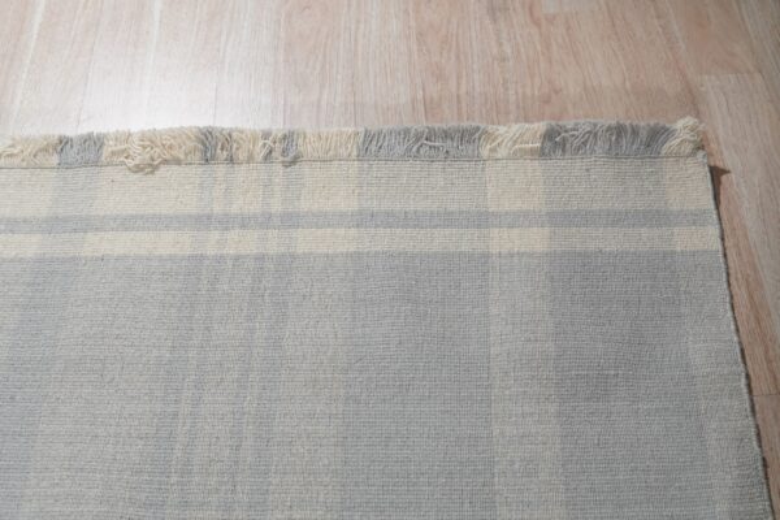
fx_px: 975
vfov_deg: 29.9
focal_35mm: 45
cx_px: 390
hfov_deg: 43.6
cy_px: 260
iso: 500
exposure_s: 1/250
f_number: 4
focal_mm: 30
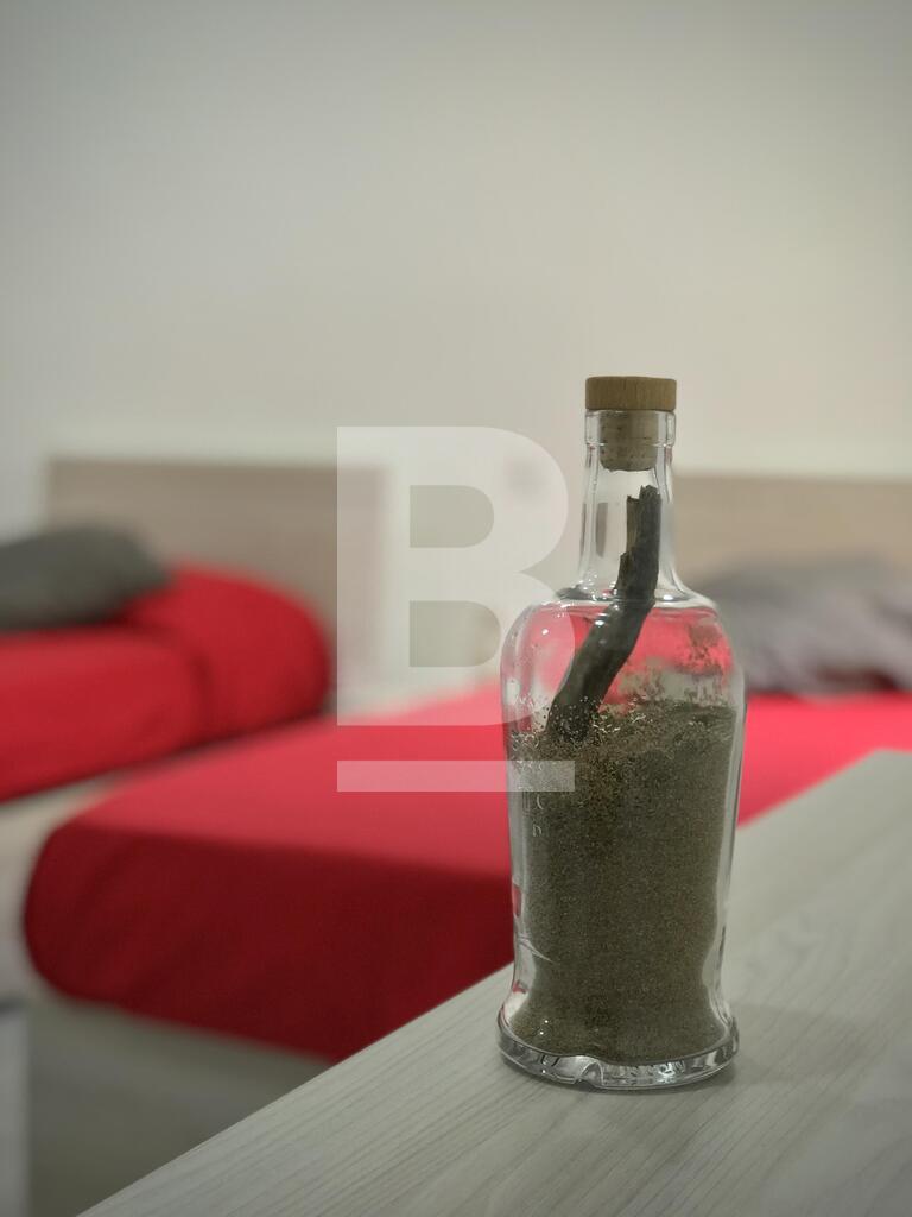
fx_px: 2002
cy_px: 608
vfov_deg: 33.8
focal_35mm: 57
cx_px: 456
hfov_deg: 25.7
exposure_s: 1/50
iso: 100
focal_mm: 6.6
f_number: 2.8
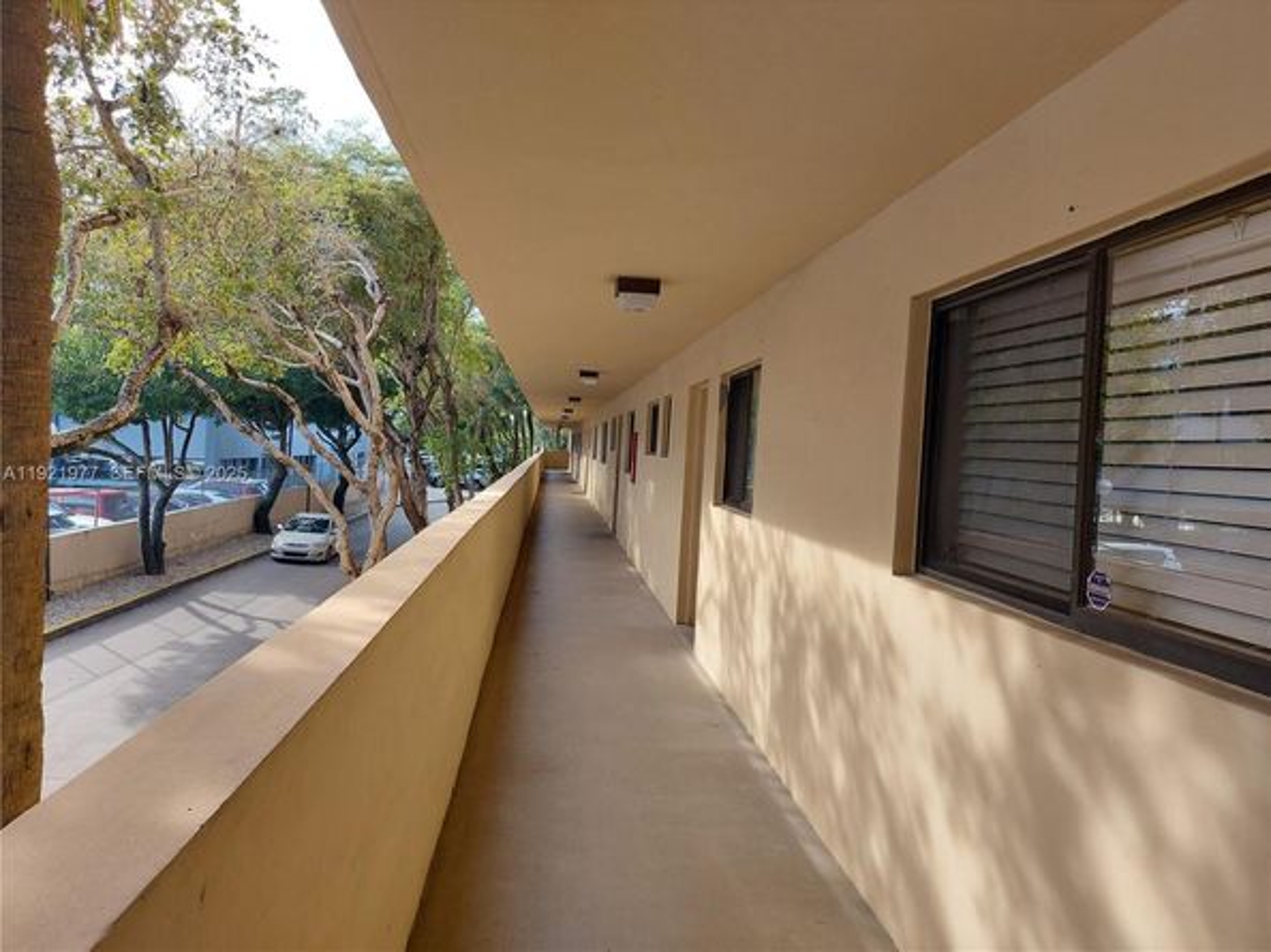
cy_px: 476
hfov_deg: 71.6
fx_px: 881
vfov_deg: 56.8
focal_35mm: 24
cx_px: 636
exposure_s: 1/120
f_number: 1.8
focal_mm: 5.23
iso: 40
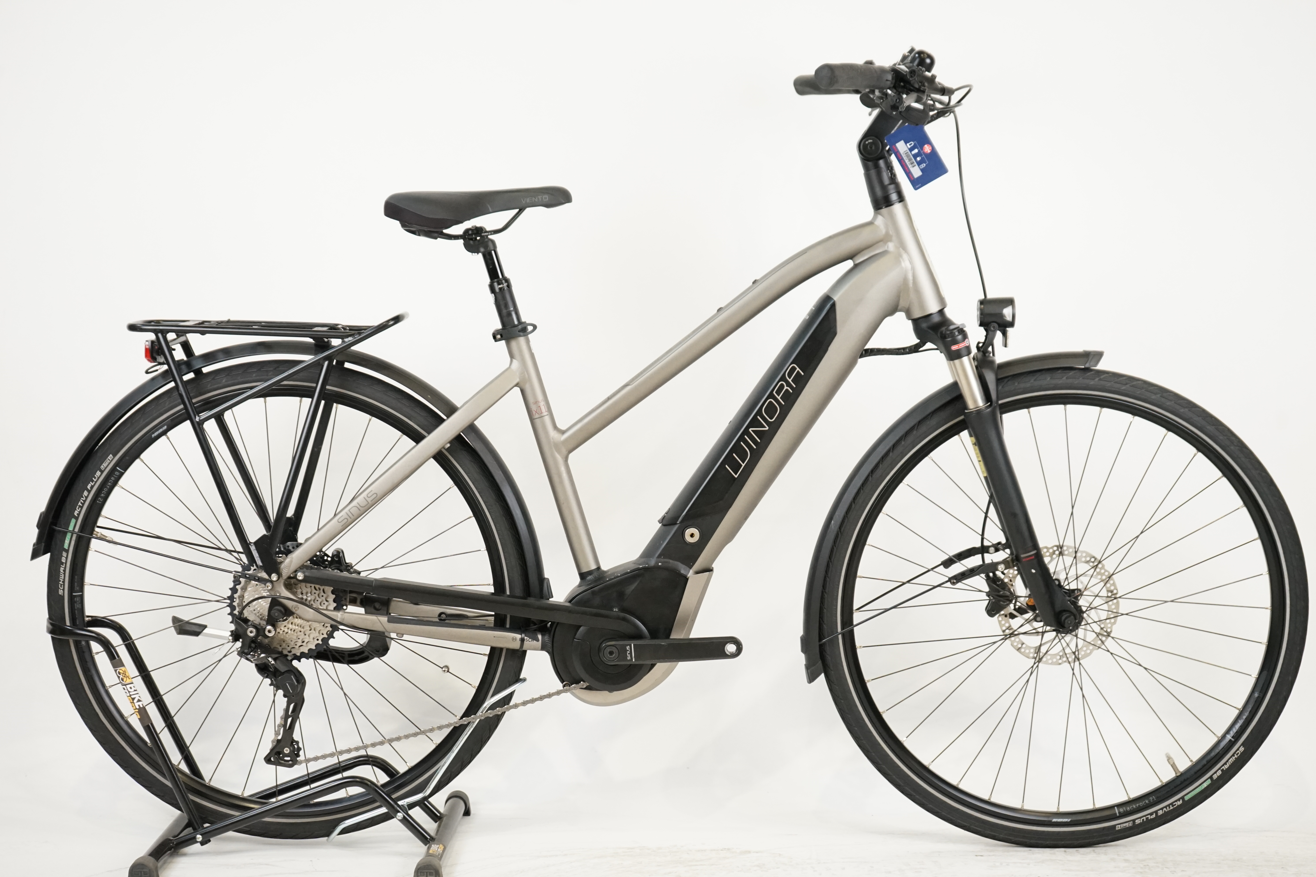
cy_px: 438
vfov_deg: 21.6
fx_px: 2303
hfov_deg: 31.9
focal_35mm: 63
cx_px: 658
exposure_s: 1/200
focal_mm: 63
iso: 2500
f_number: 5.6
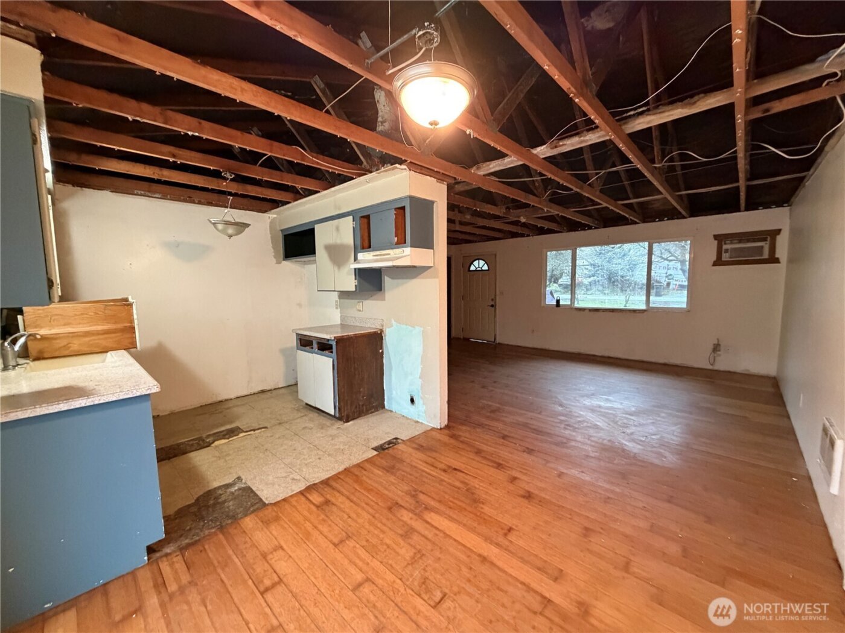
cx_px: 422
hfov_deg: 102.1
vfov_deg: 85.7
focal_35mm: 14
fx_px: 342
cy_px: 316
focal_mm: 2.22
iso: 640
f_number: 2.2
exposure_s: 1/60
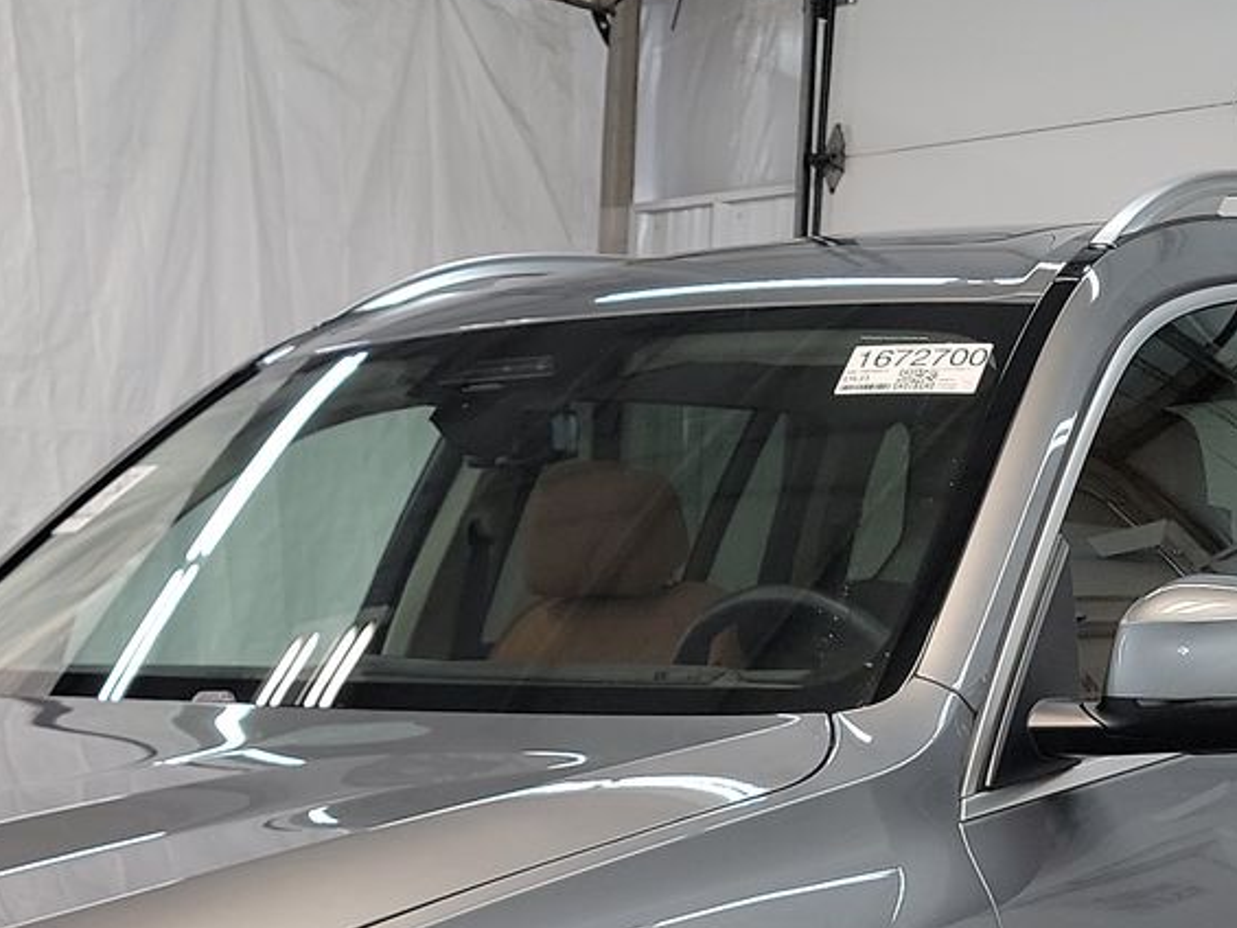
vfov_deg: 19.5
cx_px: 267
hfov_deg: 28.0
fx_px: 2430
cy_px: 1280
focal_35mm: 68
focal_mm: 6.7
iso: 129
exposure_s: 1/59
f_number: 1.8
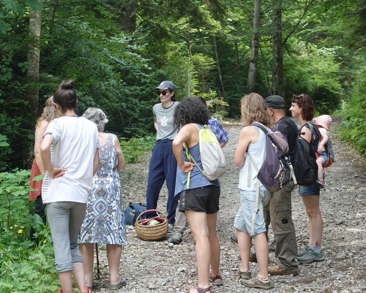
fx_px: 856
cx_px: 173
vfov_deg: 19.4
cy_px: 146
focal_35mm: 79
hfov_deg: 24.1
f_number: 2.8
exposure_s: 1/80
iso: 125
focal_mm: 25.7
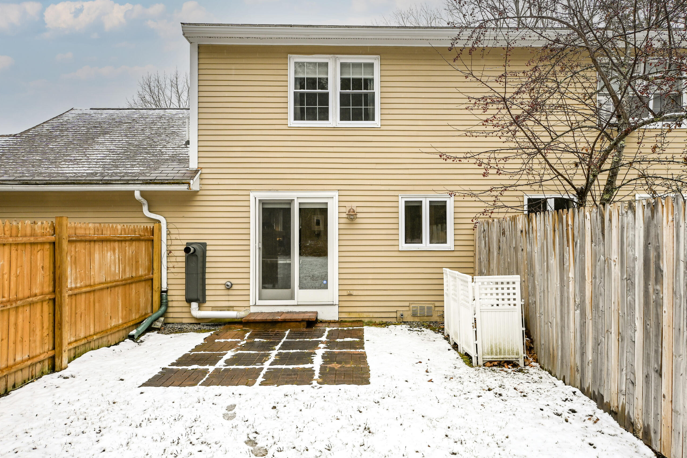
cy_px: 246
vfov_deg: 59.4
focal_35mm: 21
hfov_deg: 81.1
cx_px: 370
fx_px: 401
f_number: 5.6
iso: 125
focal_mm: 12
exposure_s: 1/250
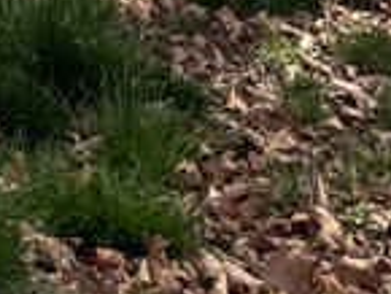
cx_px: -378
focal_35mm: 169
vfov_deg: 7.4
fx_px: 1910
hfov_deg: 10.7
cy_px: -690
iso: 80
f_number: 1.78
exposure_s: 1/3021
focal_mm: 6.76
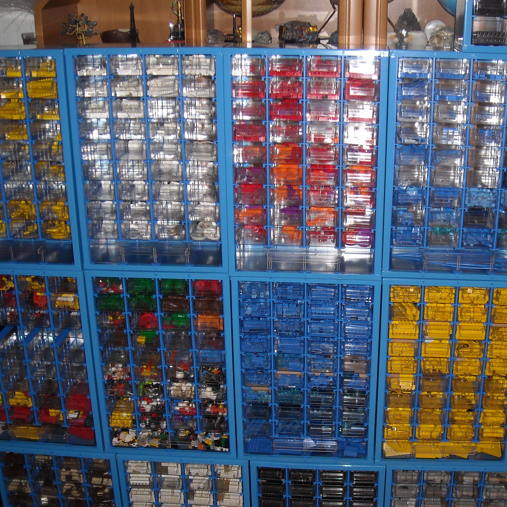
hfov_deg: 36.6
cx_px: 312
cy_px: 272
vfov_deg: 36.8
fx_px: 762
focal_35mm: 46
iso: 100
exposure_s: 1/60
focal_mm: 5.7
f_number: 2.8
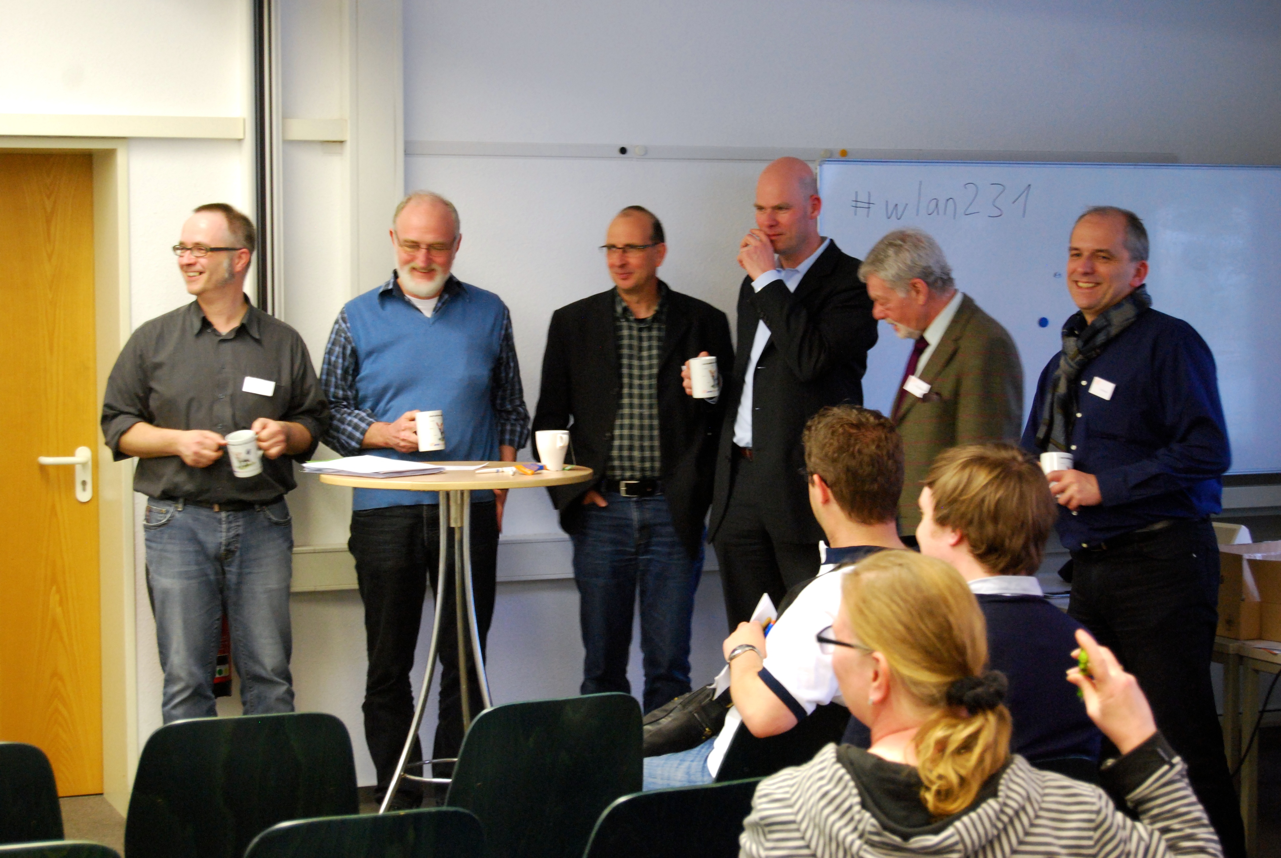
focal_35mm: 72
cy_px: 429
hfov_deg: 28.0
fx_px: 2565
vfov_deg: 19.0
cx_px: 640
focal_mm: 48
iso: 1000
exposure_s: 1/30
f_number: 5.6
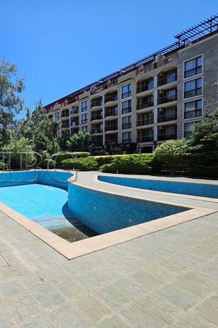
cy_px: 171
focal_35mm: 19
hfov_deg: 54.3
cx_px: 13
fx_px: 173
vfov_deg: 86.9
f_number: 2.2
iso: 32
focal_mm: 1.7
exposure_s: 1/1780
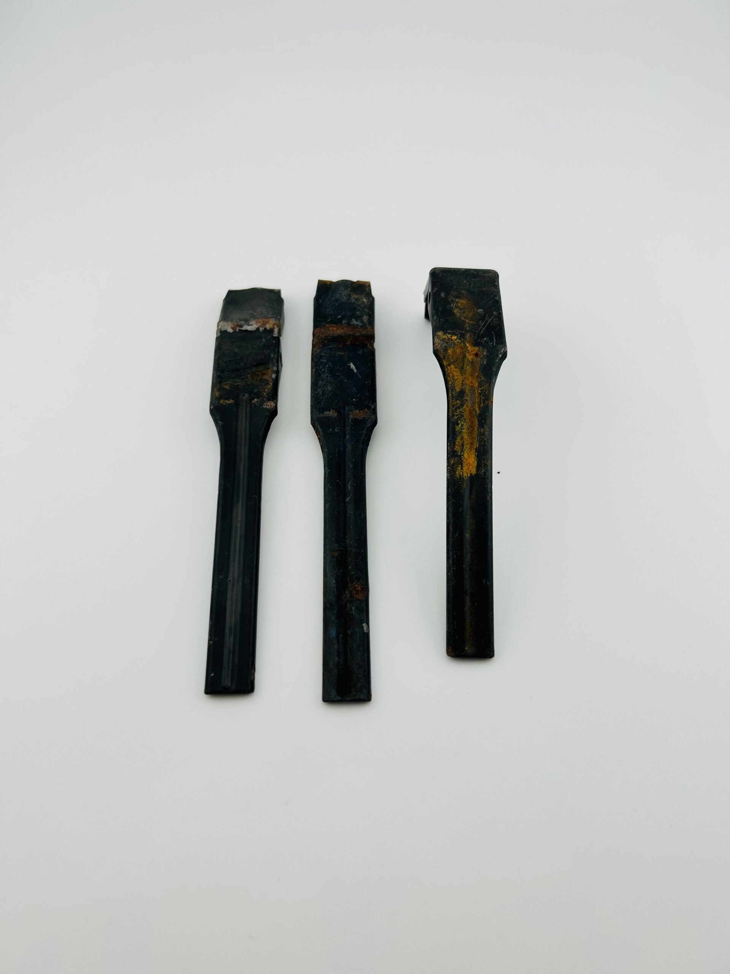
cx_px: 365
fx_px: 731
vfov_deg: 67.3
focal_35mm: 26
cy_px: 487
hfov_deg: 53.1
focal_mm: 5.7
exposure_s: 1/2762
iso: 50
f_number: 1.5
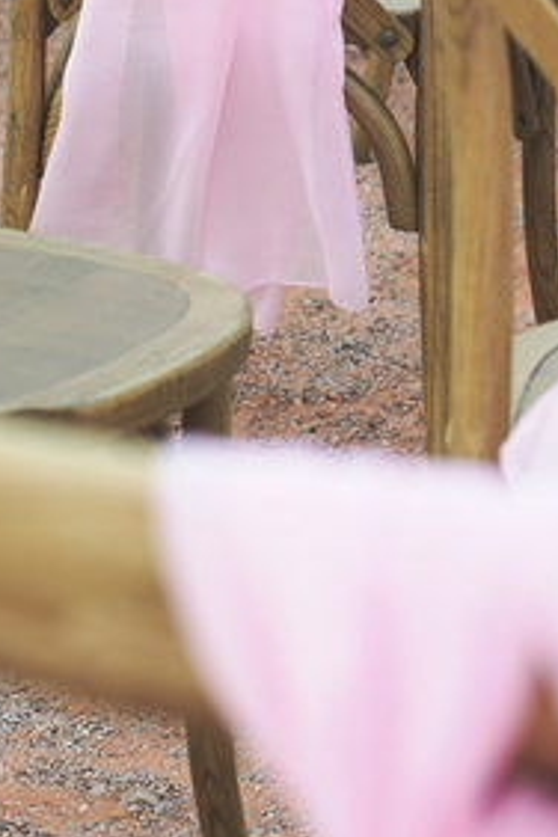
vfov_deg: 12.7
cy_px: 47
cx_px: 83
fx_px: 3720
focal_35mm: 160
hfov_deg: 8.6
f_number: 4.5
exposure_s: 1/400
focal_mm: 50
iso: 100
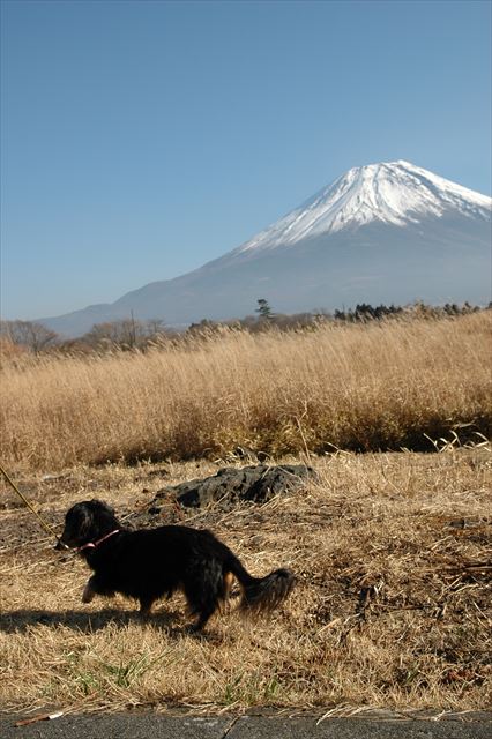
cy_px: 370
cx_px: 246
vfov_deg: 46.4
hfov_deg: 31.9
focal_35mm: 42
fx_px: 862
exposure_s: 1/500
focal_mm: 28
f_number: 7.1
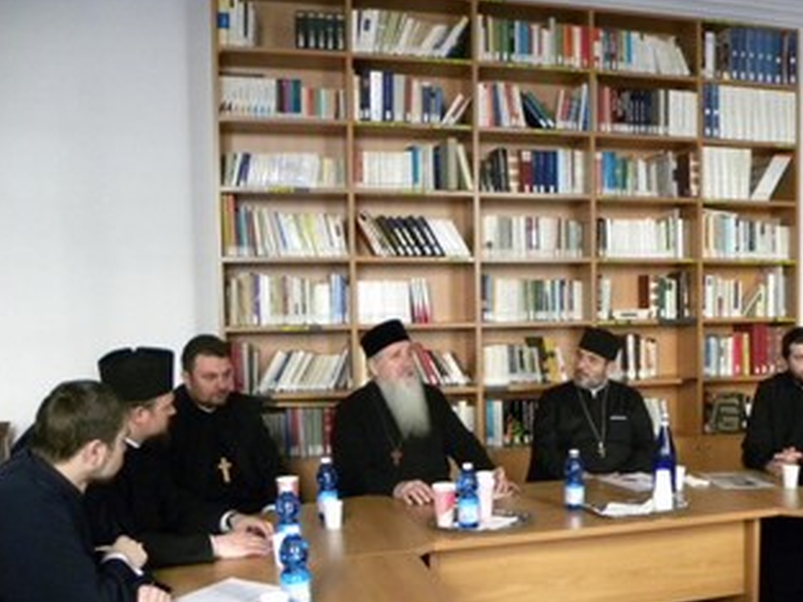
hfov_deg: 45.1
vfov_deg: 35.8
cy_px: 368
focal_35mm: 40
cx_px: 610
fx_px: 928
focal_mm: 4.6
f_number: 2.8
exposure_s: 1/26.8
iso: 400
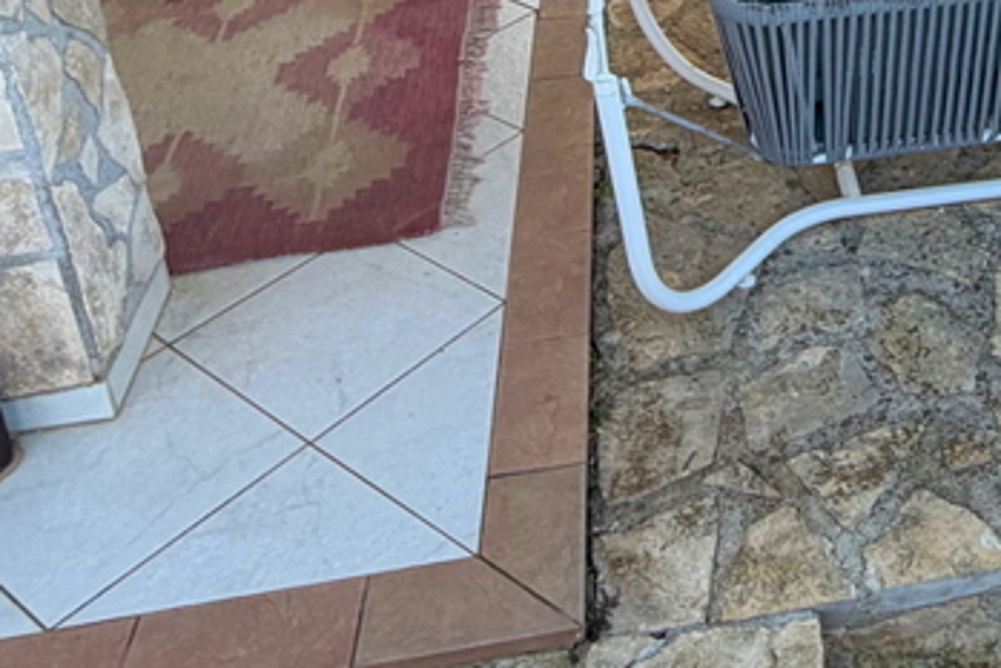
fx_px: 1391
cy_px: -109
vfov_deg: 24.7
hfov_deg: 36.5
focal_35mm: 50
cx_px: 944
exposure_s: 1/223
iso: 50
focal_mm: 2.22
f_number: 2.2
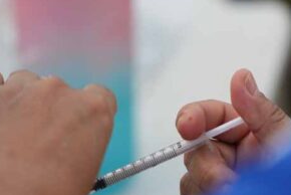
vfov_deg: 6.3
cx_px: 92
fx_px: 1756
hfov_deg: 9.5
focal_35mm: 217
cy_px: 96
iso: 500
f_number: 4
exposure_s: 1/800
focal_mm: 105
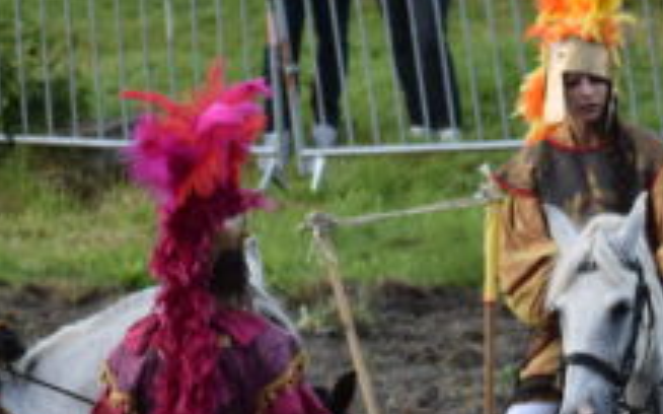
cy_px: 352
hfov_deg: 2.7
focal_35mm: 790
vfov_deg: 1.7
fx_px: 14267
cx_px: 654
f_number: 4.8
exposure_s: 1/250
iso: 640
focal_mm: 110
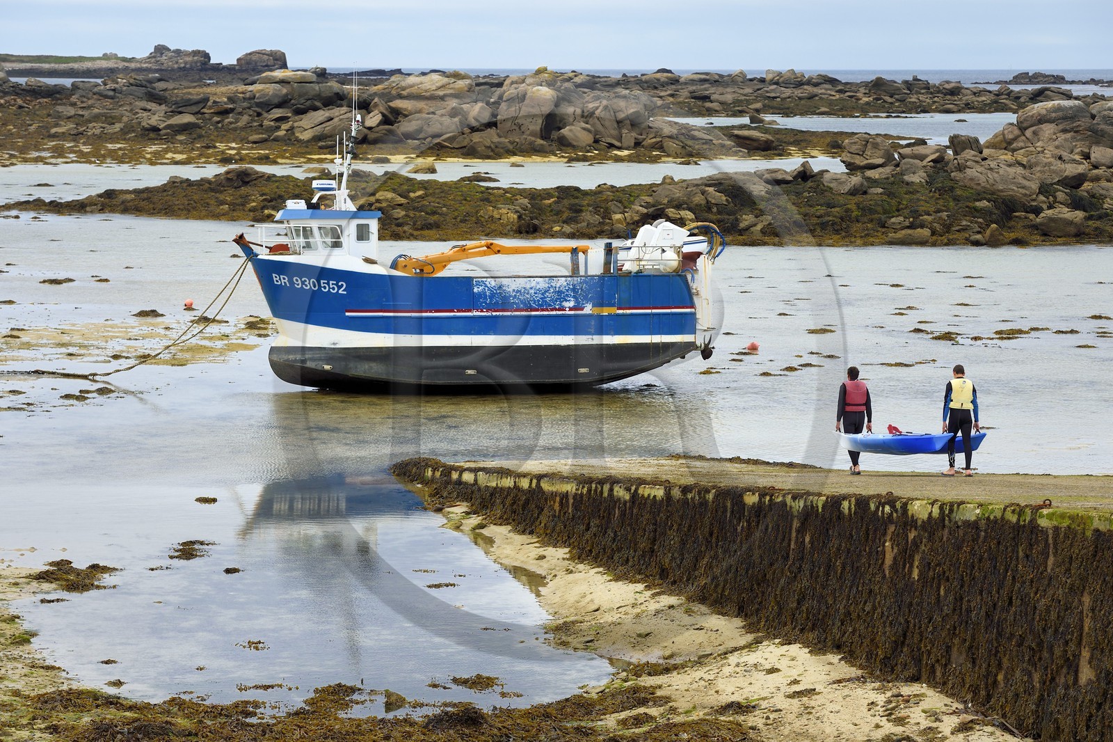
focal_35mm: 116
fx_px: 3585
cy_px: 371
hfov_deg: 17.6
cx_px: 556
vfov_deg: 11.8
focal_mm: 116
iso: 200
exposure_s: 1/320
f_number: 8
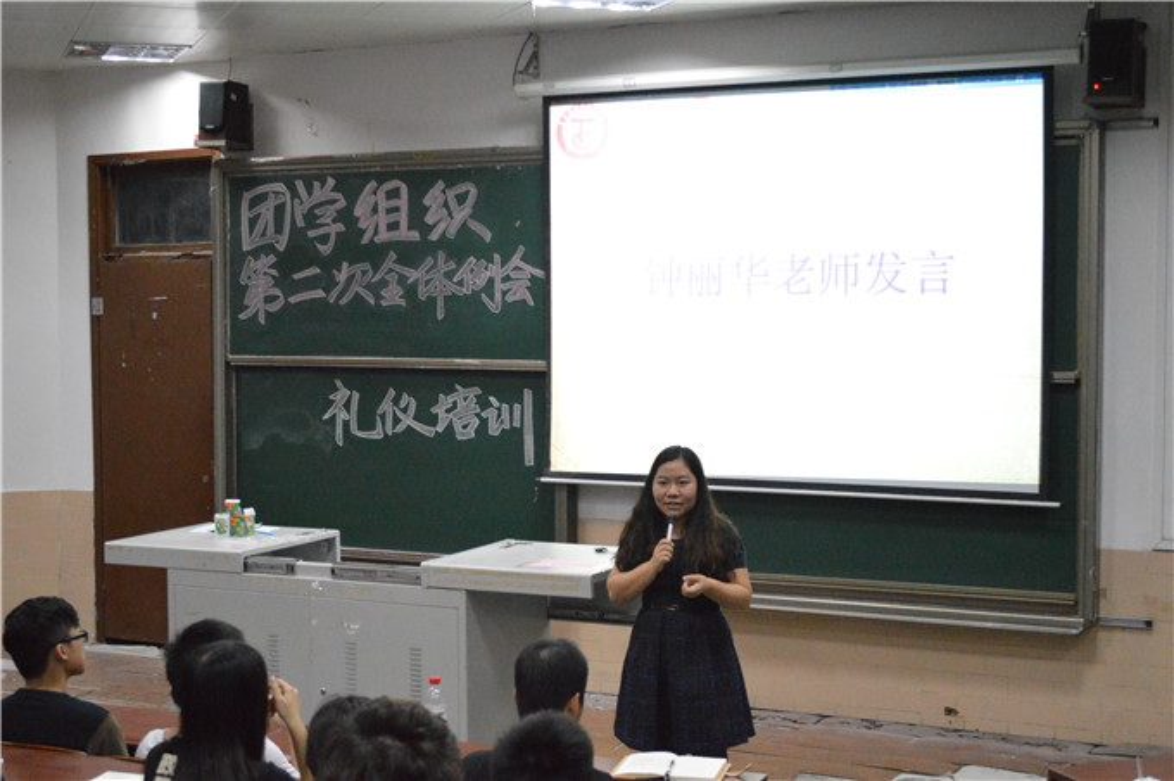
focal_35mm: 52
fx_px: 1710
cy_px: 390
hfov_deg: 37.9
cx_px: 587
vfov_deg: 25.7
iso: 6400
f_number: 5
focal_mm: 35
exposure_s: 1/100
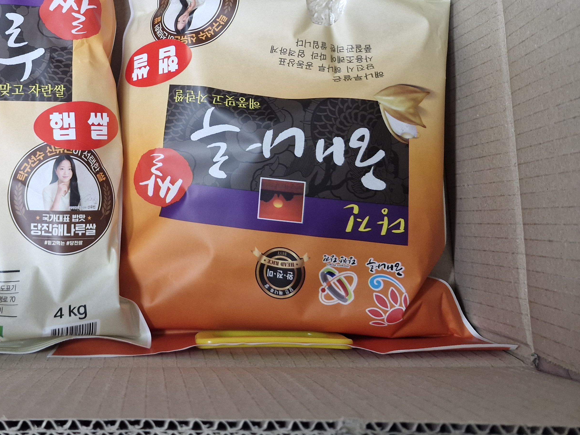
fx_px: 637
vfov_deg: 36.7
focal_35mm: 38
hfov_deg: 47.0
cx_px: 137
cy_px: 99
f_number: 1.8
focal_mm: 5.54
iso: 64
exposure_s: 1/120
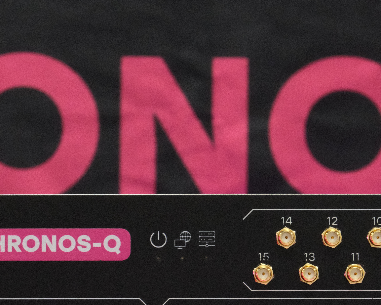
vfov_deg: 4.3
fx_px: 4094
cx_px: 136
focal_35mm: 363
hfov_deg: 5.3
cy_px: 276
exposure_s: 1/30
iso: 4000
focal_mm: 89.6
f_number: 8
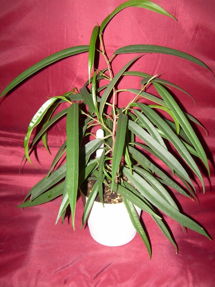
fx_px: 315
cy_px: 144
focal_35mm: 38
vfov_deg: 49.0
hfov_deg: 37.7
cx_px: 108
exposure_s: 1/60
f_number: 4.6
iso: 50
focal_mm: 6.3
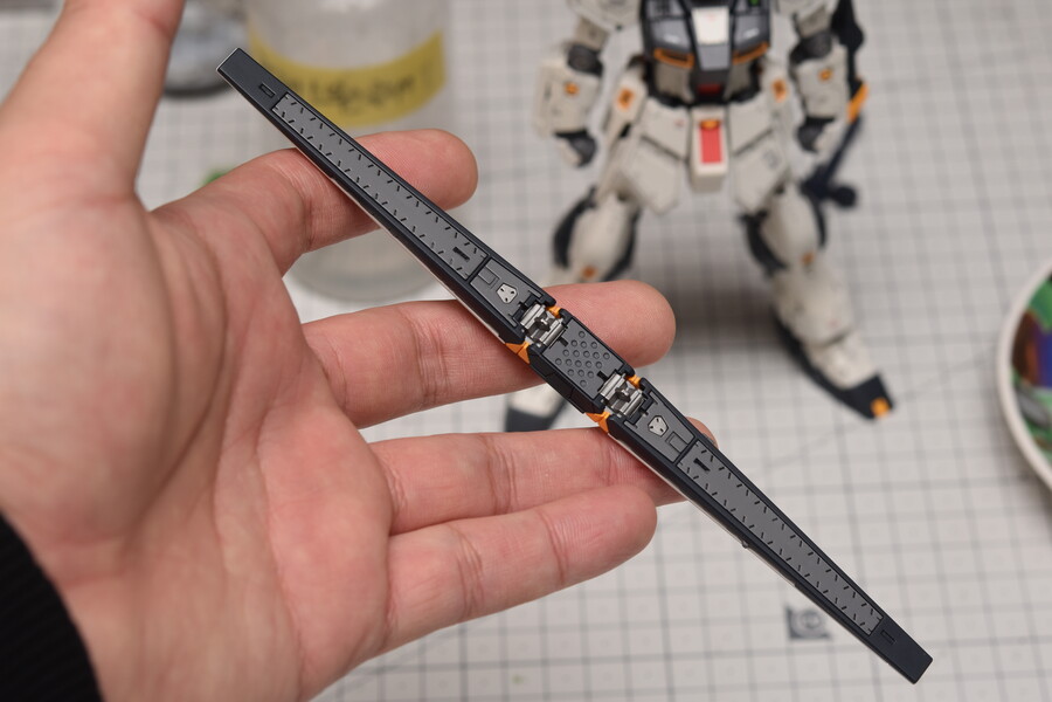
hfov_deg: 22.6
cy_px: 351
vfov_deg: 15.2
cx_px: 526
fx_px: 2630
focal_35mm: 90
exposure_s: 1/125
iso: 250
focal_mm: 60
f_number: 8
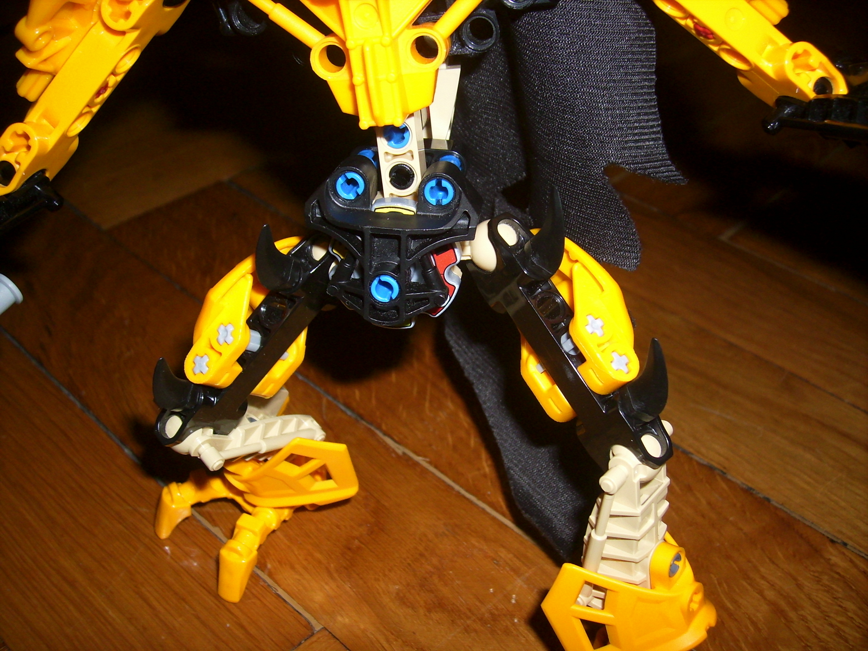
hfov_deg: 56.8
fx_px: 802
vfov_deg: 44.2
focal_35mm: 32
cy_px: 326
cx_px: 434
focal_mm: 5.99
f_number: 7.1
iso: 50
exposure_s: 1/30
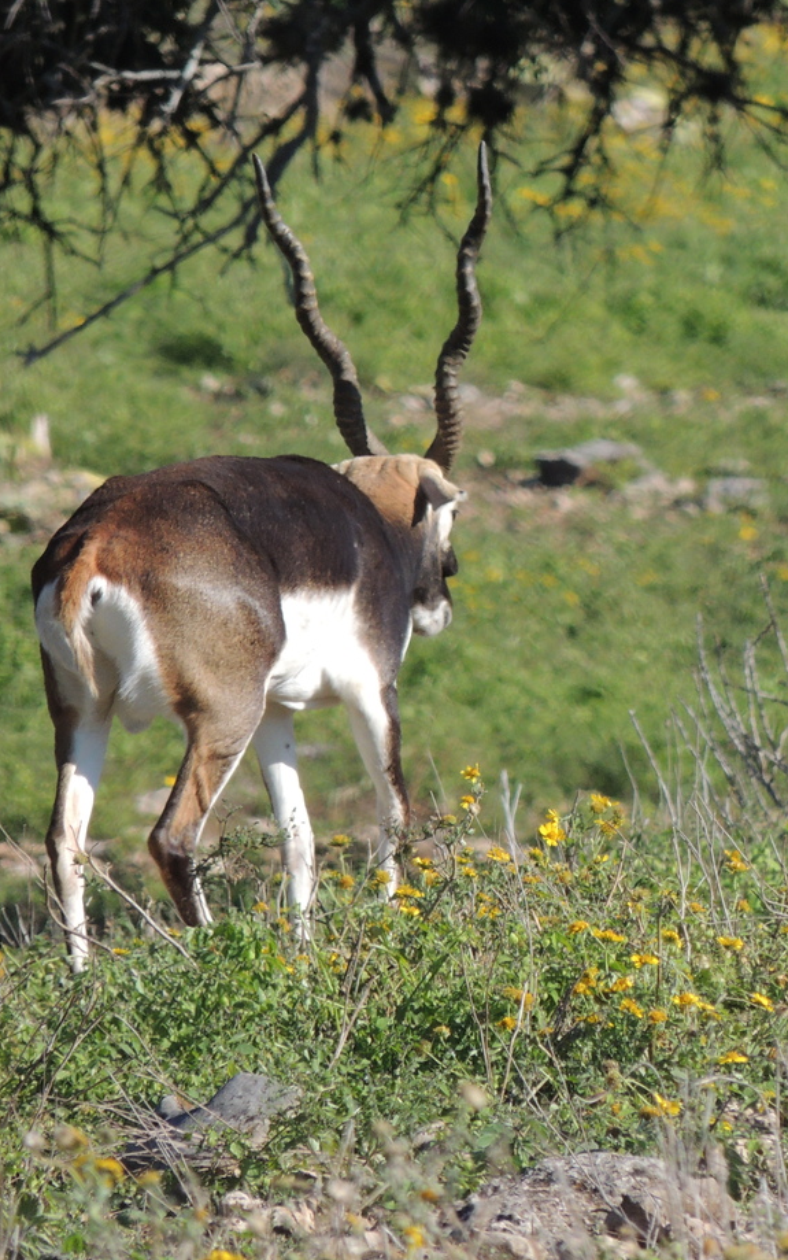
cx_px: 474
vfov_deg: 2.0
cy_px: 617
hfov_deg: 1.3
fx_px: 35467
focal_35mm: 1033
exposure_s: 1/1000
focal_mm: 124.8
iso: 220
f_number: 5
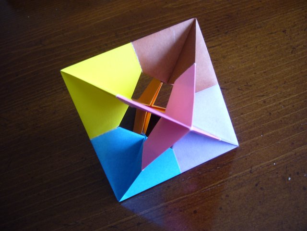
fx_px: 310
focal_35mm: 35
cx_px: 154
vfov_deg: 40.7
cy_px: 116
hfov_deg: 52.6
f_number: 2.8
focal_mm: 5.8
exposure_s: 1/15
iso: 125
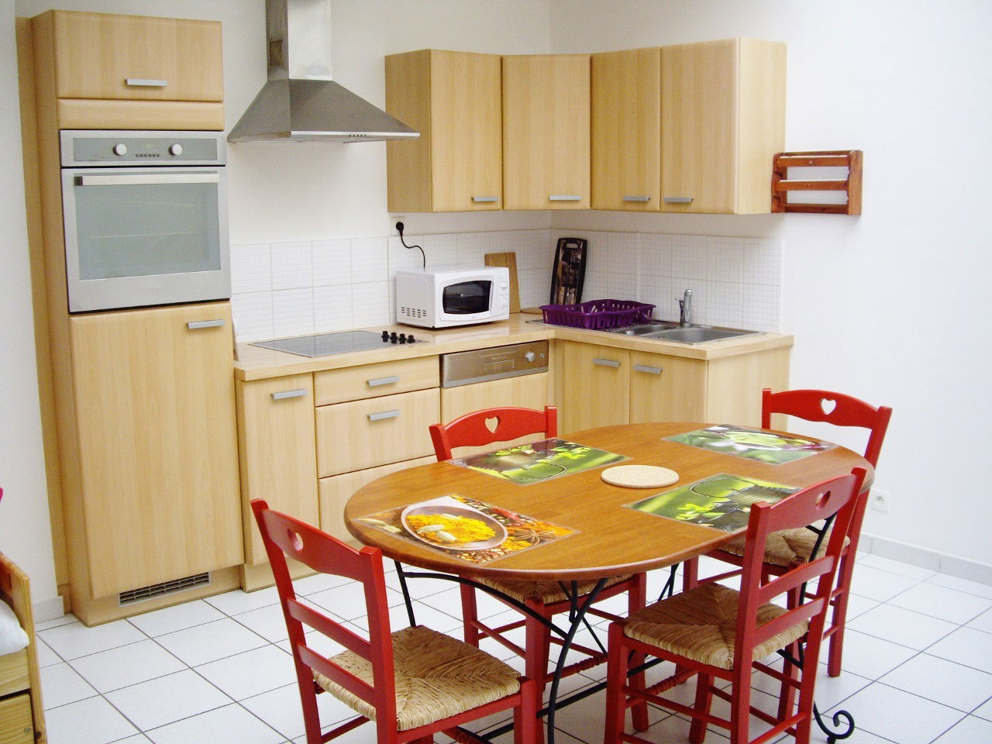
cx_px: 496
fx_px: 1089
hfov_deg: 49.0
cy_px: 372
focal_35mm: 38
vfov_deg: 37.7
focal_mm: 7.9
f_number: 2.8
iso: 200
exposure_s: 1/80
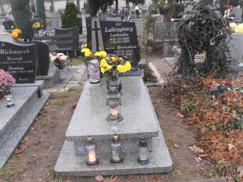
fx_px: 260
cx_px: 122
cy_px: 91
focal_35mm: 37
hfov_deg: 50.1
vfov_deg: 38.7
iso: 125
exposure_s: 1/40
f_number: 3.9
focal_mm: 6.61
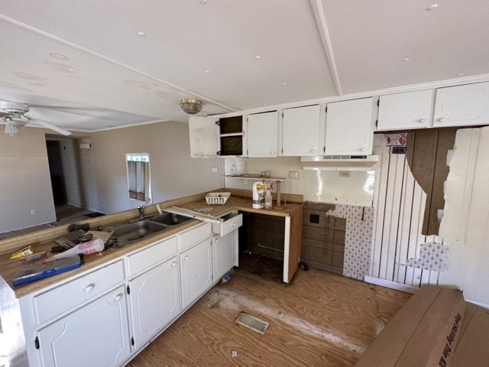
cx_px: 244
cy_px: 184
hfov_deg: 102.1
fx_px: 198
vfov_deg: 85.7
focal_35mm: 14
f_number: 2.2
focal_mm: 2.22
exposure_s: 1/99
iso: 250
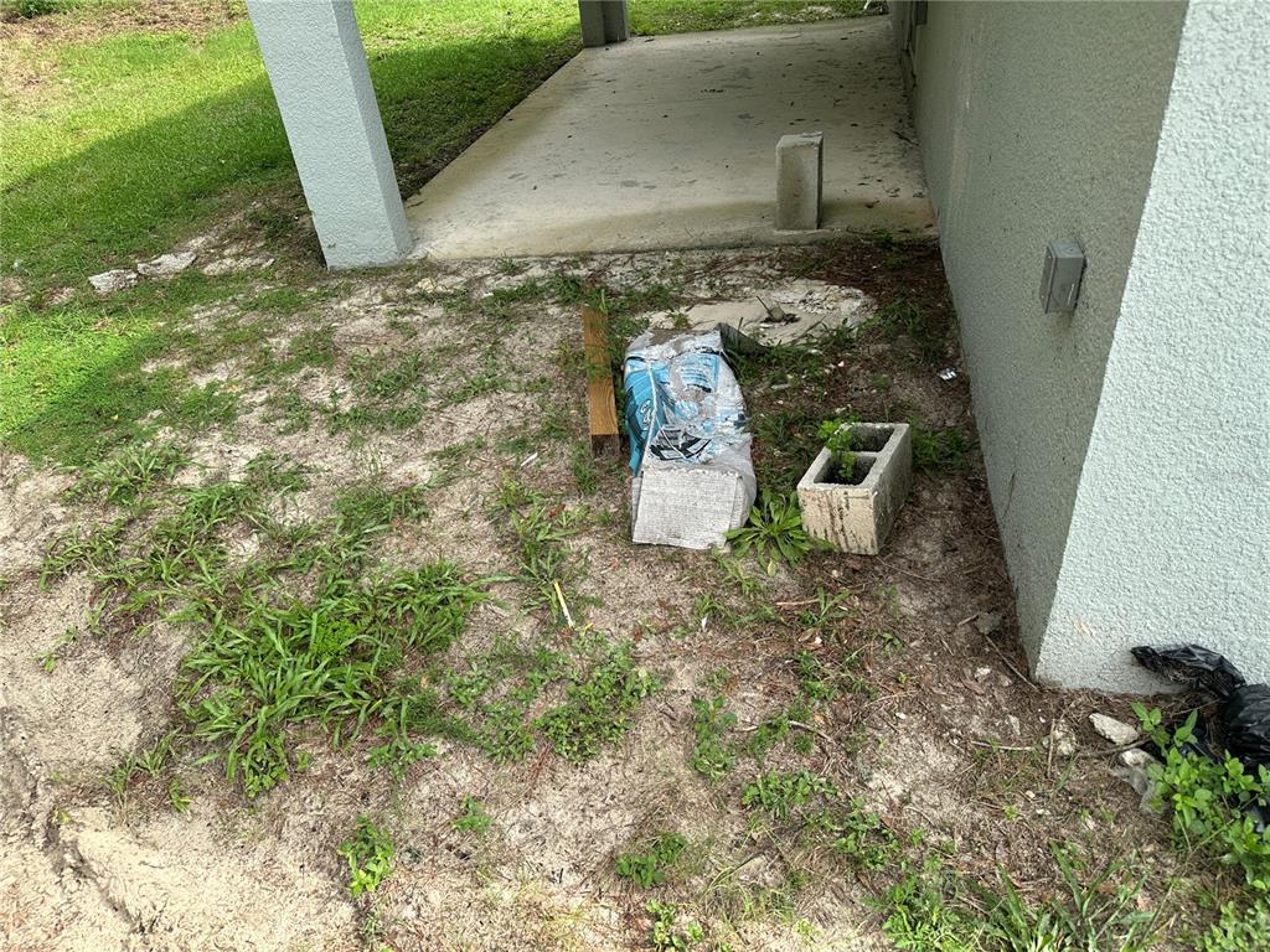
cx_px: 635
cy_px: 476
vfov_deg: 56.8
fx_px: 881
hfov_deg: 71.6
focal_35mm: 24
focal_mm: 6.86
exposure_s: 1/1562
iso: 80
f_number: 1.78
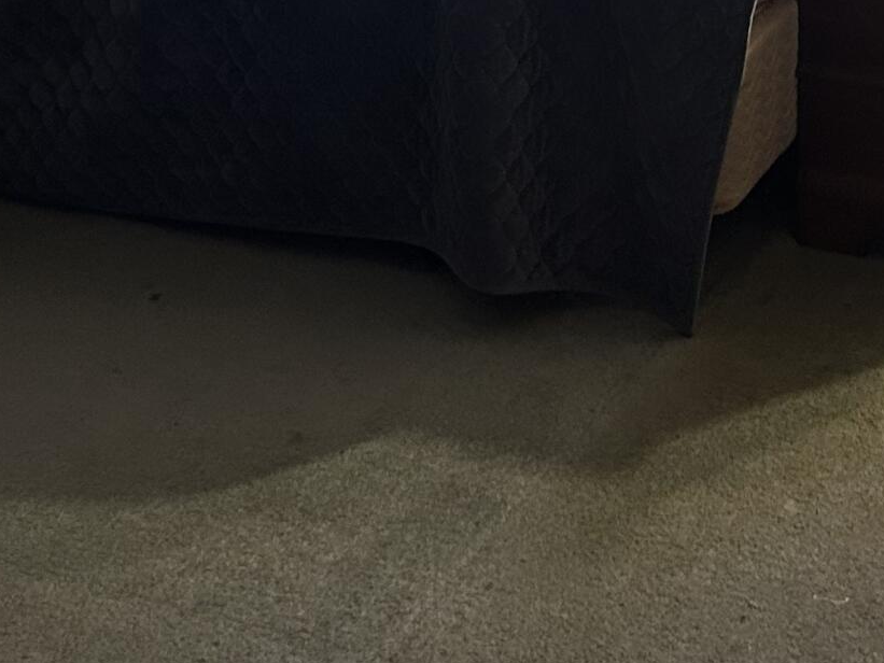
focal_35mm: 95
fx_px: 2426
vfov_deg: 14.2
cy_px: -427
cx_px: 705
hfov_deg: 20.4
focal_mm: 5.7
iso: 250
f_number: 1.5
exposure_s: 1/60
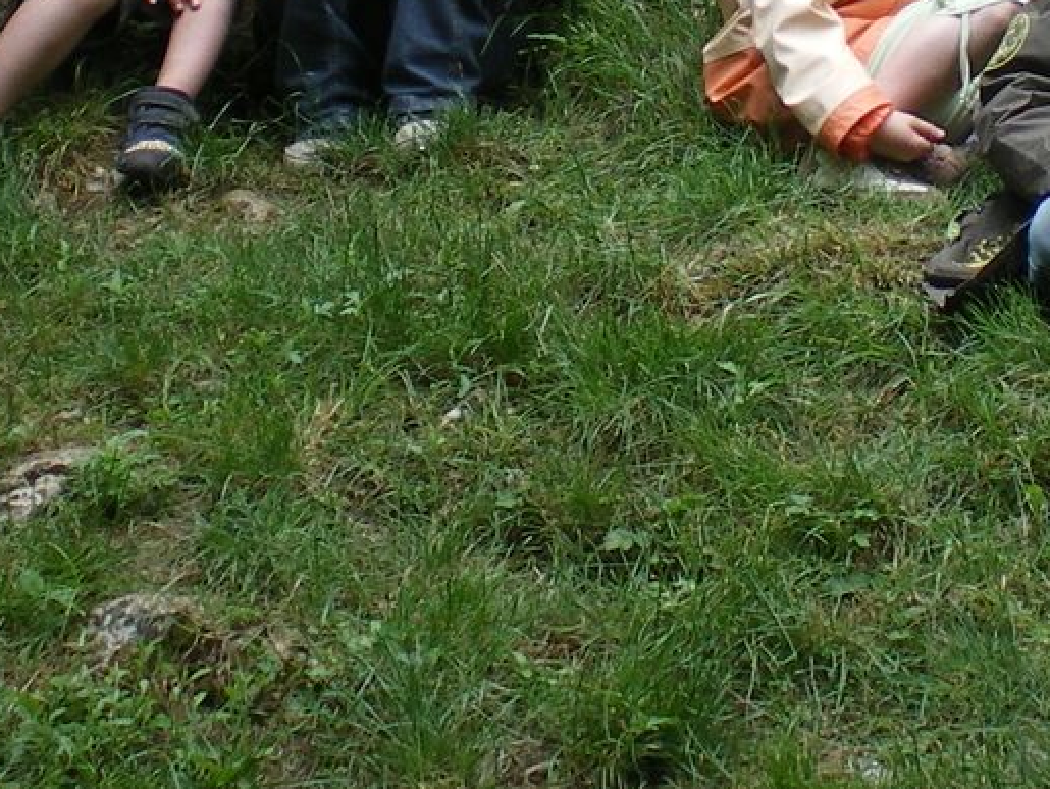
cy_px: -281
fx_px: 3460
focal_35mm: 114
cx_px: 952
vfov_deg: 12.5
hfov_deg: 17.0
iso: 50
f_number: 3.1
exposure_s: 1/60
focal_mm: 6.3
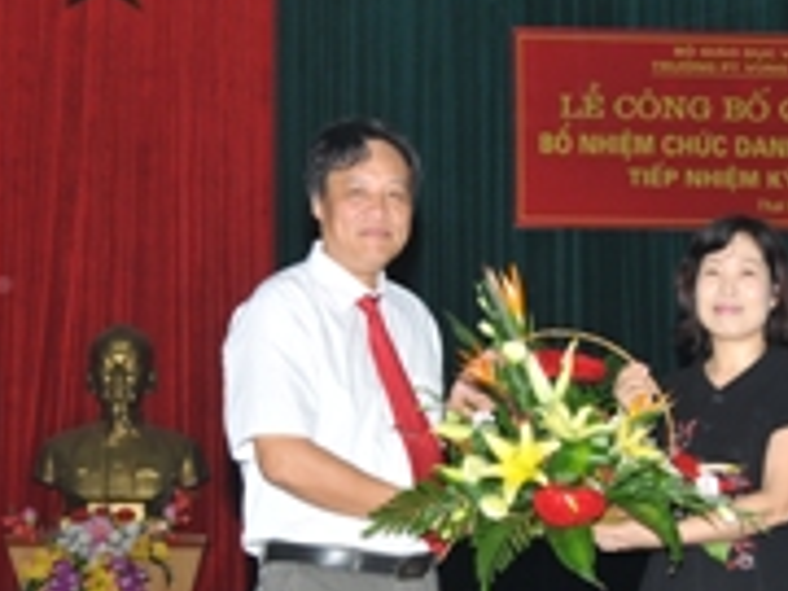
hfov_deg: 22.7
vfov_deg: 17.0
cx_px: 501
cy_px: 512
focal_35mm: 86
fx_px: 1958
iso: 200
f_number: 6.3
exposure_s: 1/60
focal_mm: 24
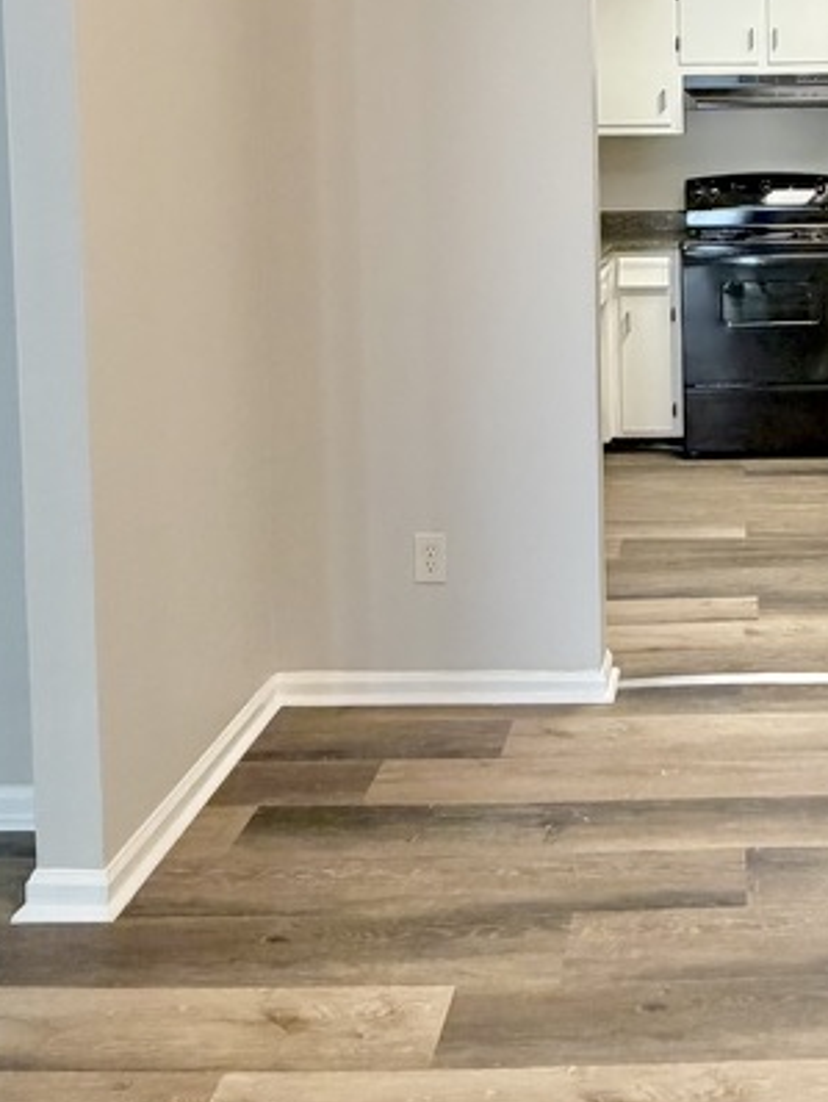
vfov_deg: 48.1
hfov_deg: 37.6
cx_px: 714
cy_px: 202
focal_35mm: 36
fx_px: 1147
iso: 320
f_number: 2.2
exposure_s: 1/117
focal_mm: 2.22
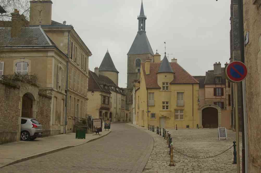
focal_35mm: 46
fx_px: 337
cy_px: 86
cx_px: 130
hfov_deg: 42.4
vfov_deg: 28.9
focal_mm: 31
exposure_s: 1/180
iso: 100
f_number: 6.7
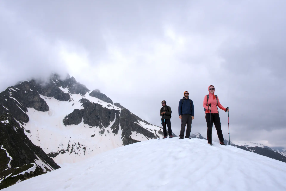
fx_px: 215
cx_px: 143
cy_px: 96
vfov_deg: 47.9
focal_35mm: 27
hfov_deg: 67.4
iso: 160
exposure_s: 1/60
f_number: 20
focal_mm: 18
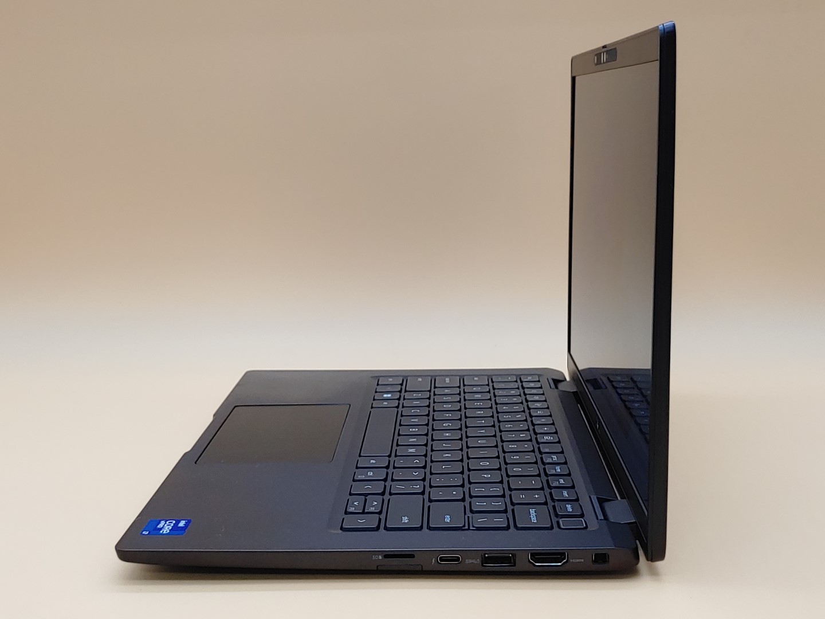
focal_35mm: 46
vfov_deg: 31.5
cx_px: 412
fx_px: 1096
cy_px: 310
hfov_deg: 41.2
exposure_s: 1/131
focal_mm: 4.36
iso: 50
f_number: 1.8
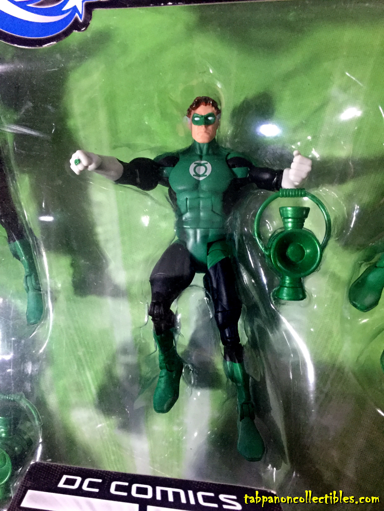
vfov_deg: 61.7
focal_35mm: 29
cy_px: 256
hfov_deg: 48.2
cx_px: 192
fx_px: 429
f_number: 2.2
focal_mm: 4.15
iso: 320
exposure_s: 1/33
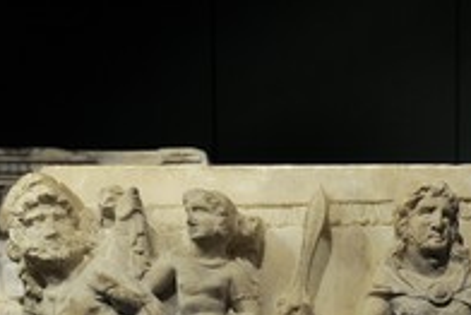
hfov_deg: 32.7
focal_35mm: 60
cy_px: 325
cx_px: 358
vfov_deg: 21.7
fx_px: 786
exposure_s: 1/30
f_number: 4
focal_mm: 28
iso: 1600
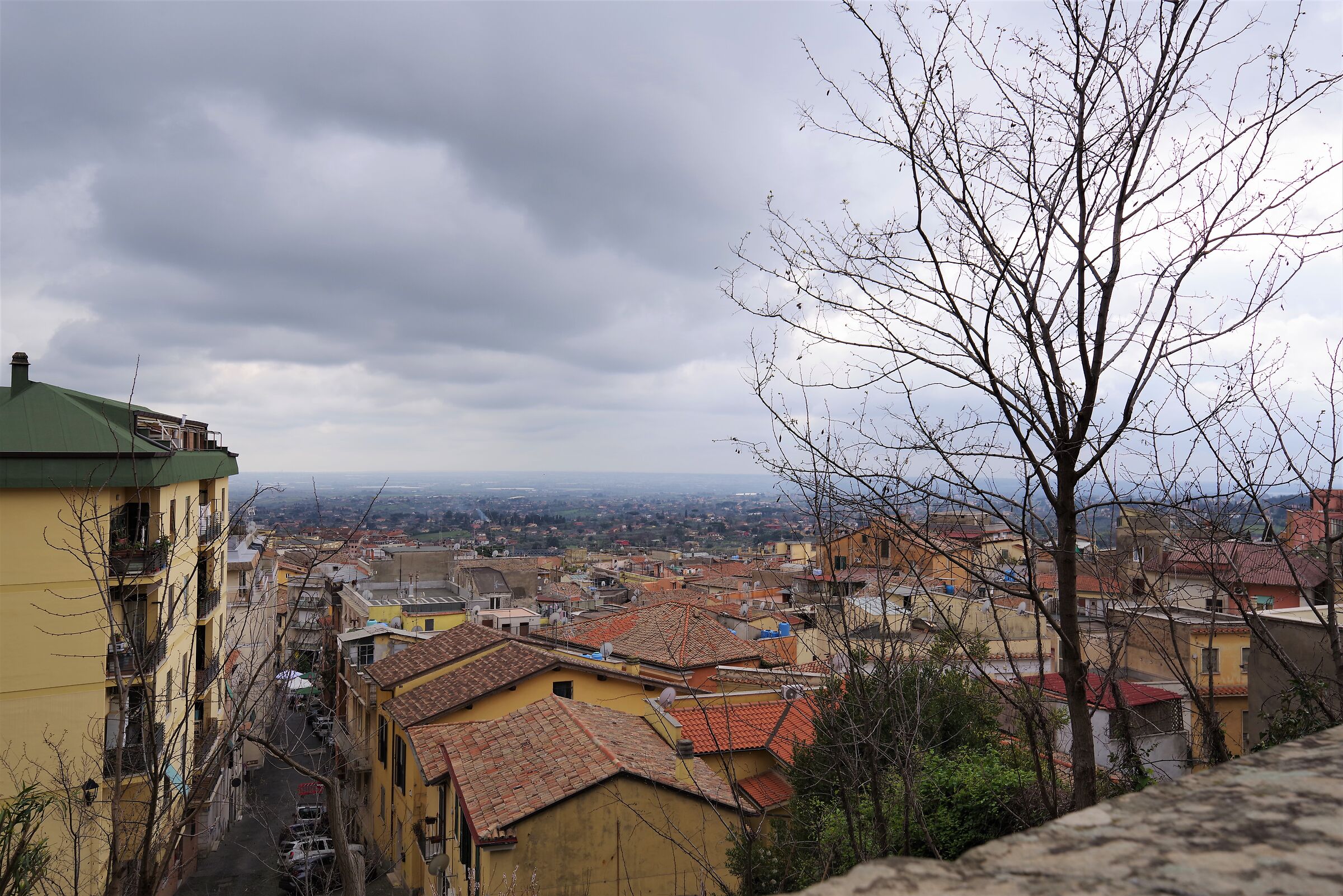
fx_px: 1120
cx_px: 672
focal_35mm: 30
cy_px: 448
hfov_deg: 61.9
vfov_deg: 43.6
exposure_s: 1/320
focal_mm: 30
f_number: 6.3
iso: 200
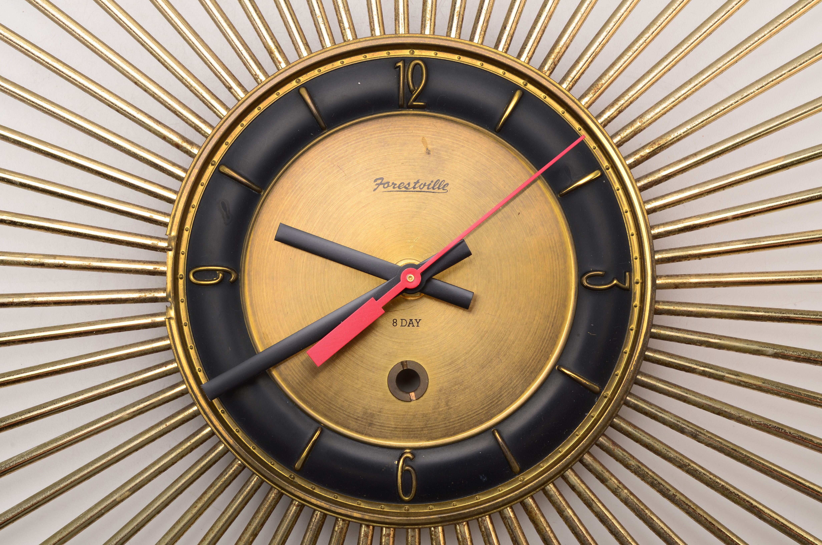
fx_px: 1162
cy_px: 272
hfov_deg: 39.0
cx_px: 411
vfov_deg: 26.4
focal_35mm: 51
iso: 100
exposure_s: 1/160
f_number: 22
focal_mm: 34
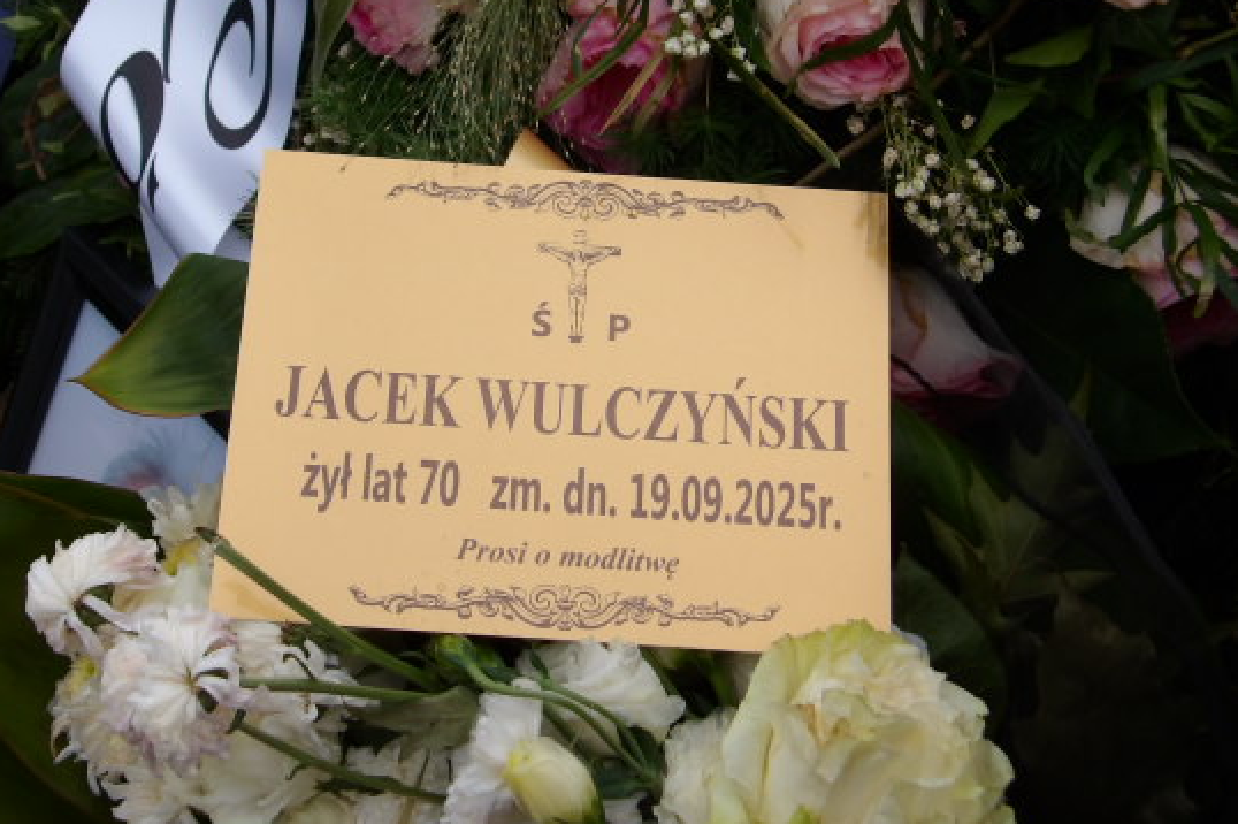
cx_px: 568
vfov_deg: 26.0
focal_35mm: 52
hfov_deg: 38.2
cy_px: 391
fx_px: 1787
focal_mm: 7.6
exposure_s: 1/664
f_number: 3.7
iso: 100
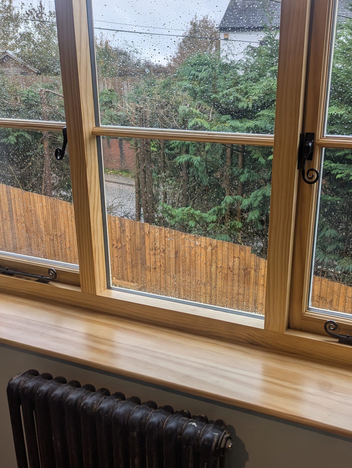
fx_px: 487
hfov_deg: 39.4
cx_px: 226
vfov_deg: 51.1
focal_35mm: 36
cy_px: 272
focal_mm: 6.81
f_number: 1.85
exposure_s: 1/119
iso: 39
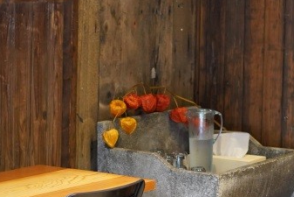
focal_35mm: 178
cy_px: 193
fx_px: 1454
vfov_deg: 7.7
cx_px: 156
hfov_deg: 11.5
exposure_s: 1/160
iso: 2000
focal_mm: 50
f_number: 2
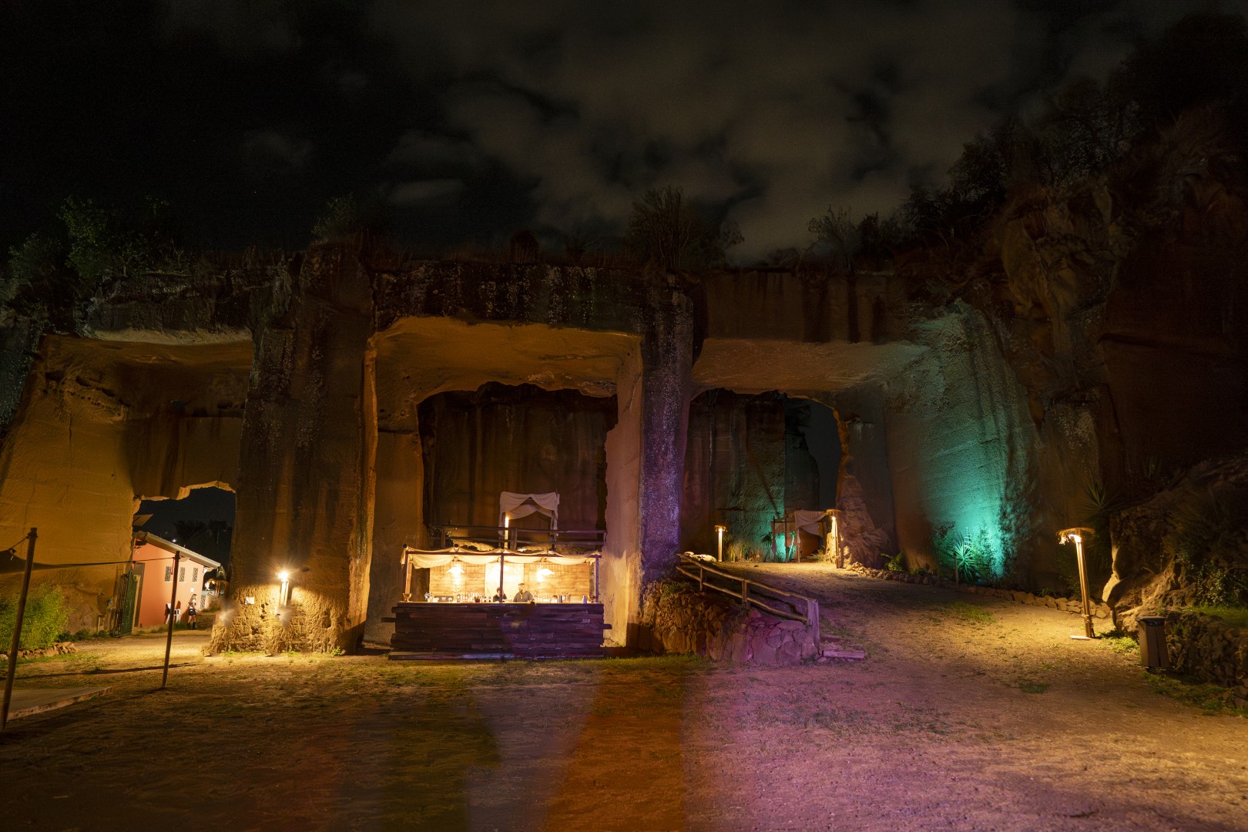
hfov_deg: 73.7
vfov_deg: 53.1
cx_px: 624
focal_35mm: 24
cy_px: 416
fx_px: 832
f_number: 2
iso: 5000
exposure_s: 1/160
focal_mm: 24
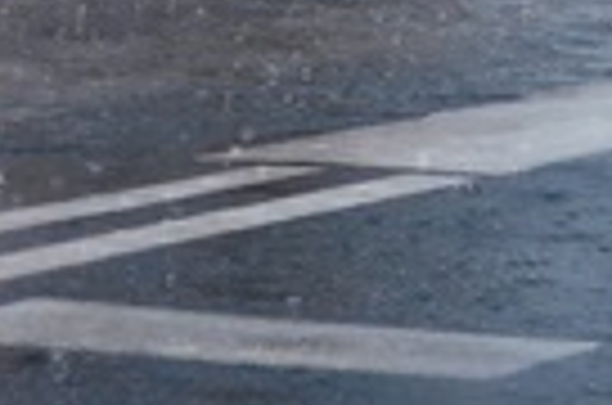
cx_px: 1606
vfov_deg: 3.1
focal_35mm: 438
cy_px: -446
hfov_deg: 4.6
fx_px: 7429
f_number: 5.6
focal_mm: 44
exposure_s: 1/125
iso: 280
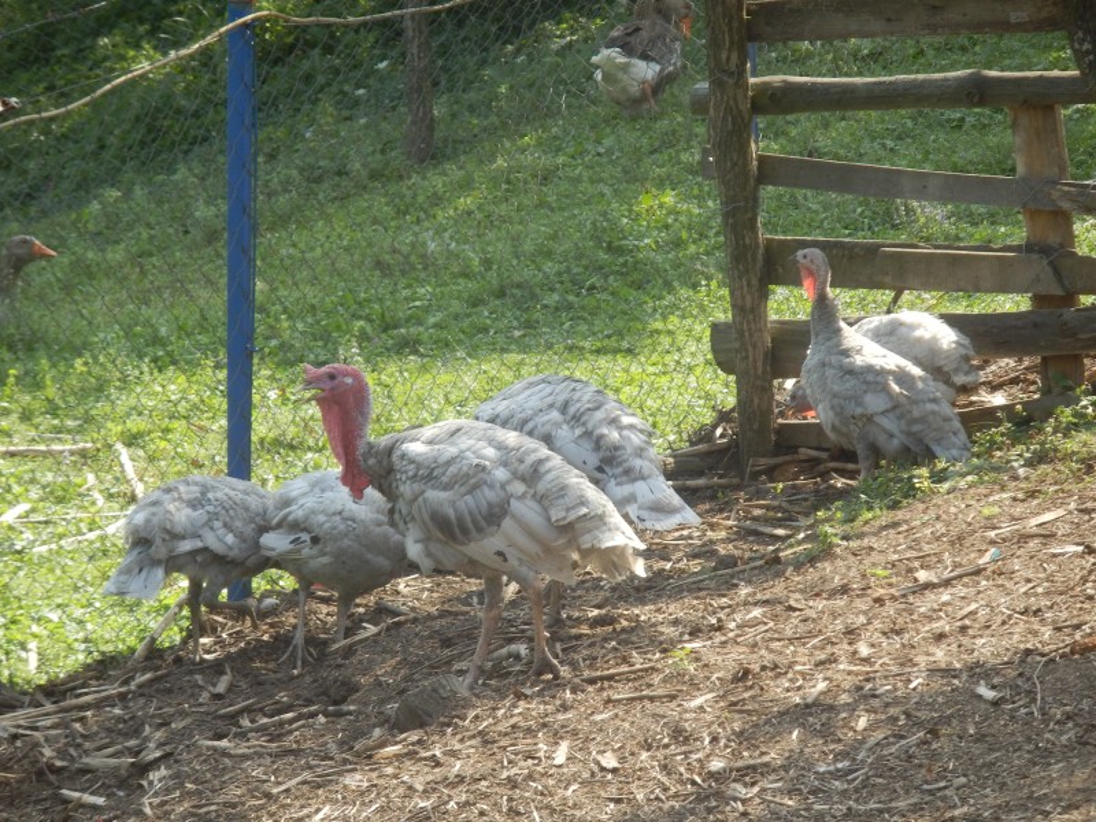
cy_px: 411
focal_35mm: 267
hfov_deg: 7.4
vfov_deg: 5.6
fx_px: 8454
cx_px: 548
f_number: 5.9
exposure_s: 1/250
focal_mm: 47.3
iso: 200
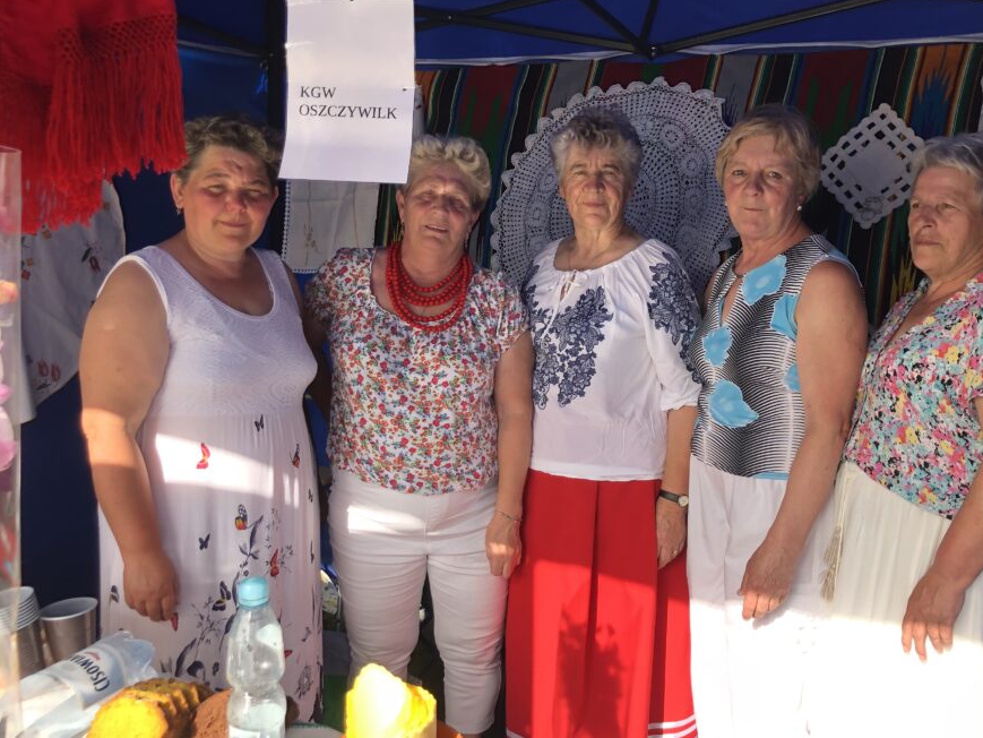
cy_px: 358
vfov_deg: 43.0
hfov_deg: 55.0
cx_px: 576
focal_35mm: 33
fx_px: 937
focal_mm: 3.99
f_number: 1.8
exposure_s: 1/183
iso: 20
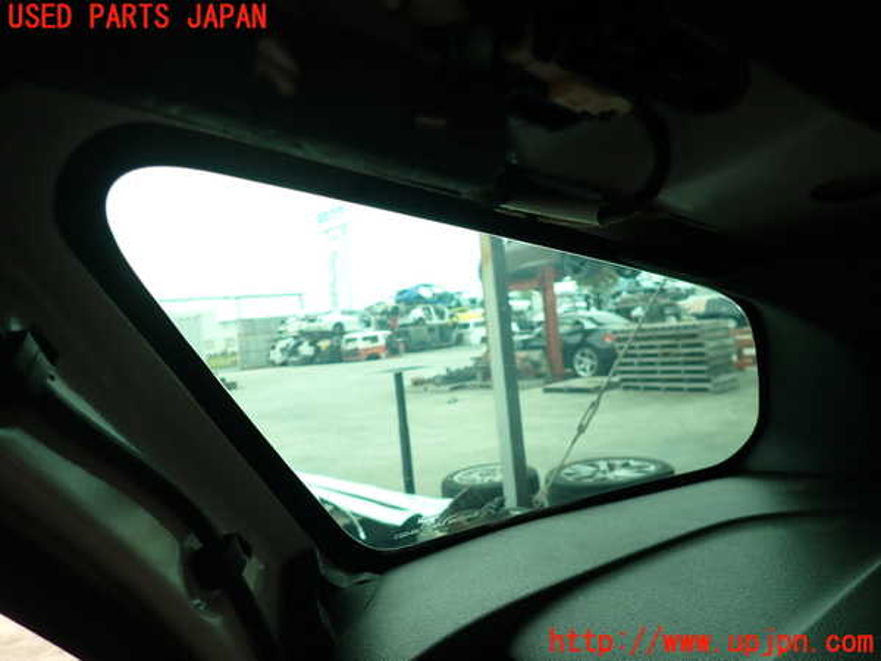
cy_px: 330
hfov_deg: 69.4
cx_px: 440
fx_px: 636
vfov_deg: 54.9
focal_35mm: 25
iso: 125
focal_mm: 4.5
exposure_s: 1/60
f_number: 2
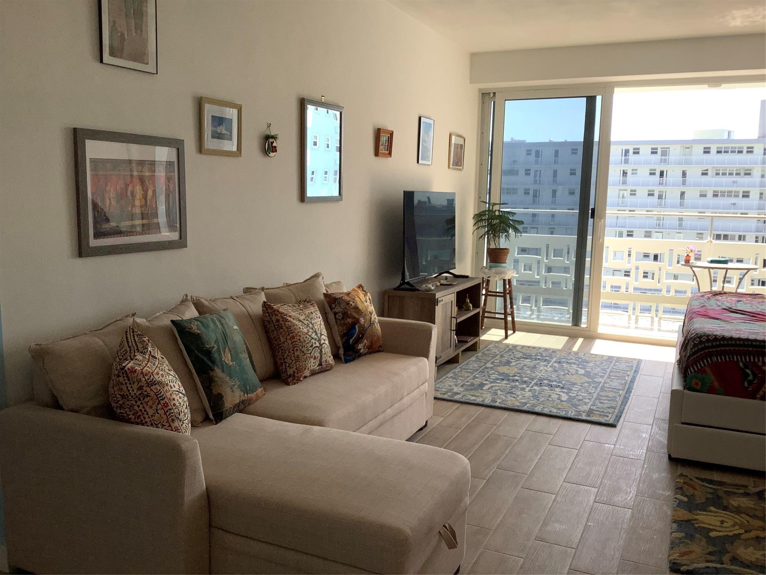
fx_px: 686
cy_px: 288
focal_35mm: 31
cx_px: 383
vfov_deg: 45.4
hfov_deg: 58.4
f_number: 2.4
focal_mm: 3.3
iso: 25
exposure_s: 1/509
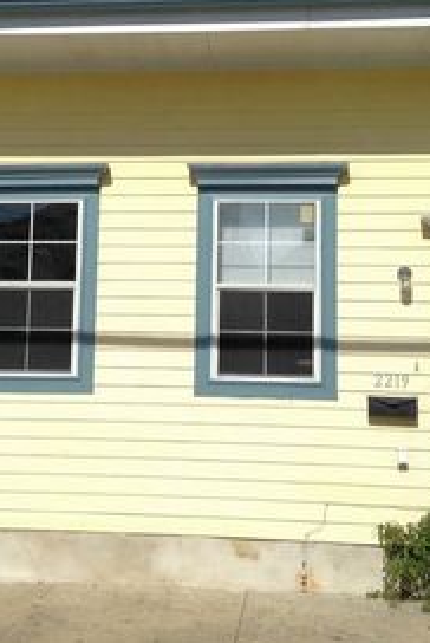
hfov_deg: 21.6
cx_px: 168
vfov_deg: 31.7
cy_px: 228
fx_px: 1126
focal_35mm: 63
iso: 50
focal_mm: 4.12
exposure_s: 1/2358
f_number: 2.4
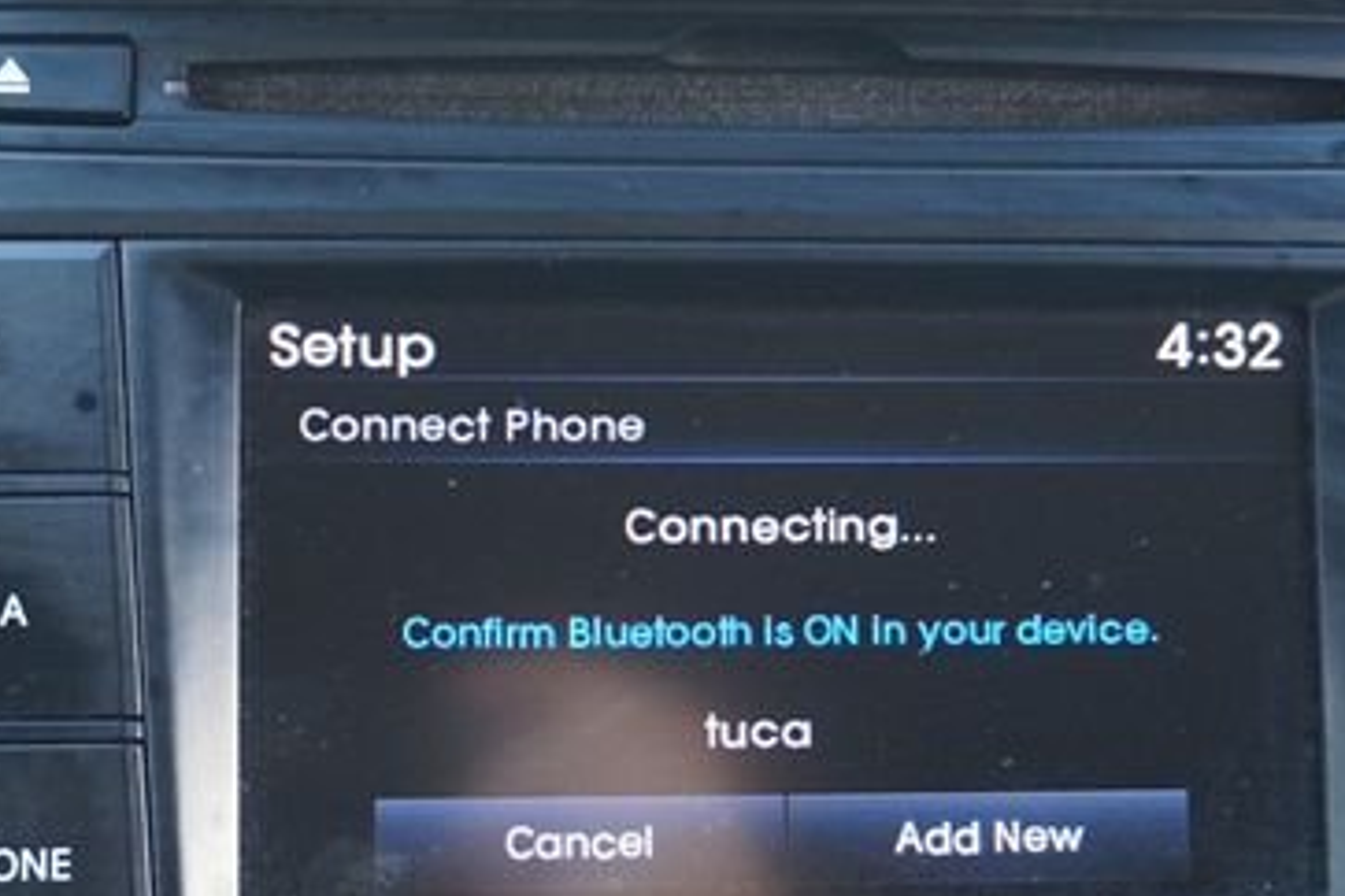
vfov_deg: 16.7
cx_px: 622
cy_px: 515
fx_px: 3059
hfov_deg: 24.8
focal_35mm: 82
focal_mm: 31
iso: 800
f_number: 5
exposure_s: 1/60
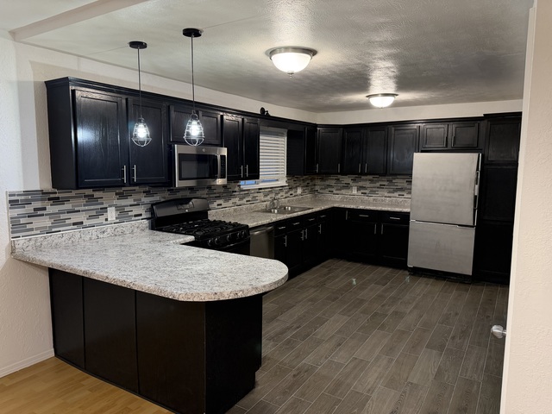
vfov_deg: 56.8
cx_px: 276
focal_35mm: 24
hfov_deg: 71.6
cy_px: 207
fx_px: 383
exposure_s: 1/120
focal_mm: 6.76
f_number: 1.78
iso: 320
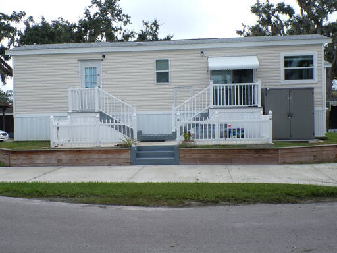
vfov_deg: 38.7
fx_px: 360
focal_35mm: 37
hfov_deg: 50.1
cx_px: 168
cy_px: 126
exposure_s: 1/280
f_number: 4.9
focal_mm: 6.6
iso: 100
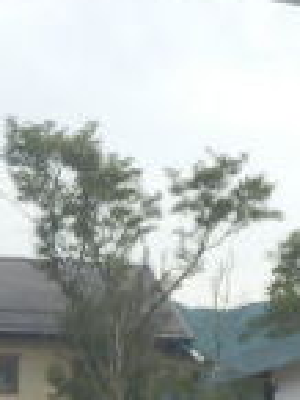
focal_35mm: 229
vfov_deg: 8.6
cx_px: 256
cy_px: 410
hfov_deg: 6.5
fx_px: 2642
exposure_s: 1/320
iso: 80
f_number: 4.4
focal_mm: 9.1
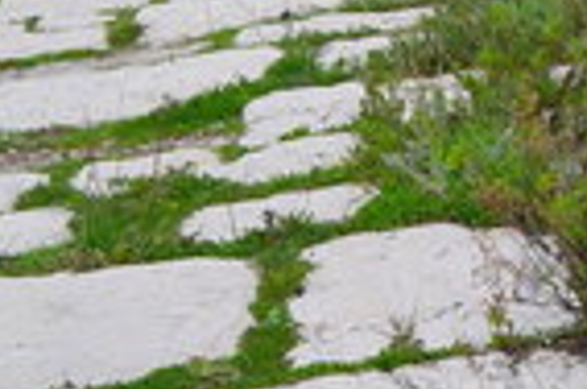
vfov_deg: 7.5
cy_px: -300
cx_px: 1172
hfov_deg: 10.7
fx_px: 2864
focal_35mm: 176
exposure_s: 1/20
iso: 400
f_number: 8
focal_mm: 29
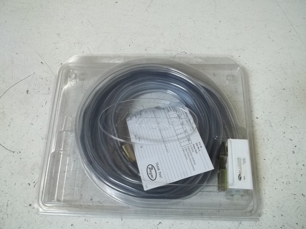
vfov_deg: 42.9
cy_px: 114
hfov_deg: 55.4
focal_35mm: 33
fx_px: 292
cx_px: 153
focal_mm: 5.9
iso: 149
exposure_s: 1/30
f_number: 3.3
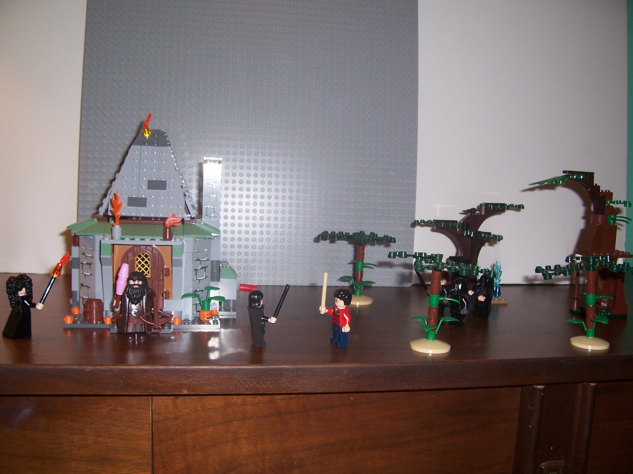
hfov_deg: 54.0
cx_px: 316
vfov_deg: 41.8
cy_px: 237
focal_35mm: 34
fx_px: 622
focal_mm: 5.6
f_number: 2.7
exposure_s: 1/60
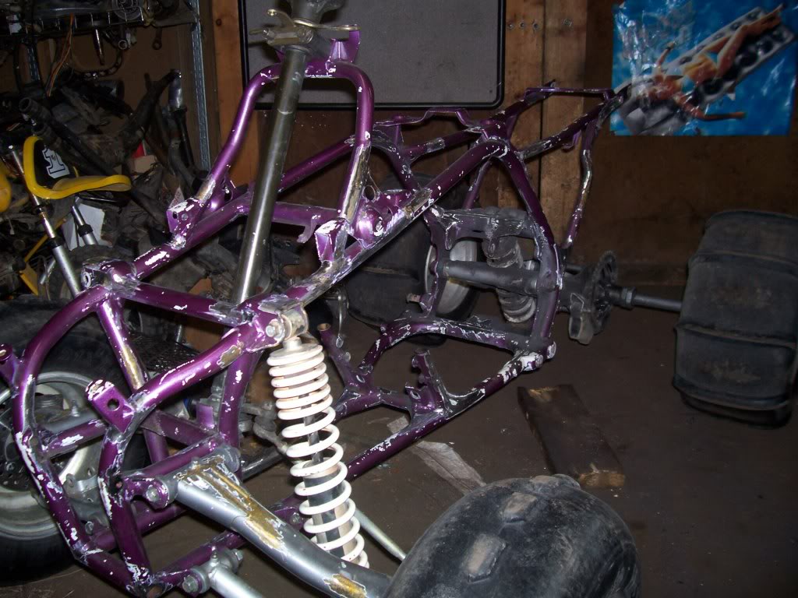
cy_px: 299
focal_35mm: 34
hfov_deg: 54.0
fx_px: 784
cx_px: 399
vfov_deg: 41.8
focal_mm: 5.6
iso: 80
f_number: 2.7
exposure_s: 1/64
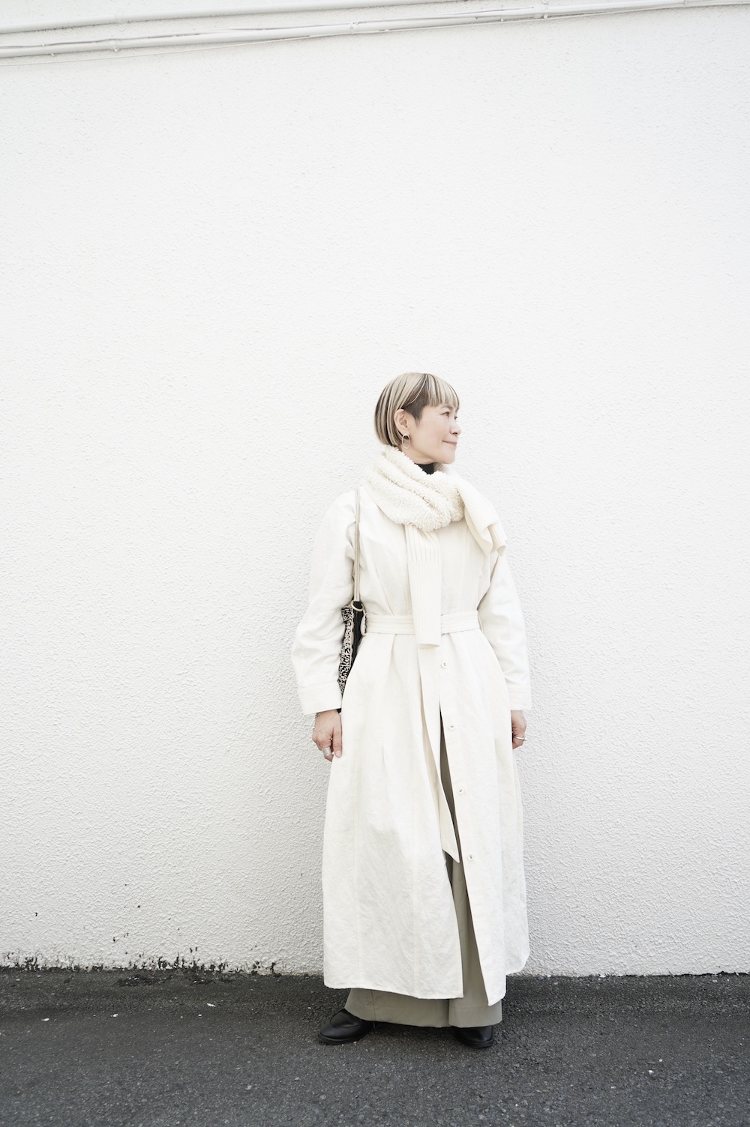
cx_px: 375
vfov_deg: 63.7
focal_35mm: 29
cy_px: 564
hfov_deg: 44.9
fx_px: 908
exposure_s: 1/400
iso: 640
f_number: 5.6
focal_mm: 29
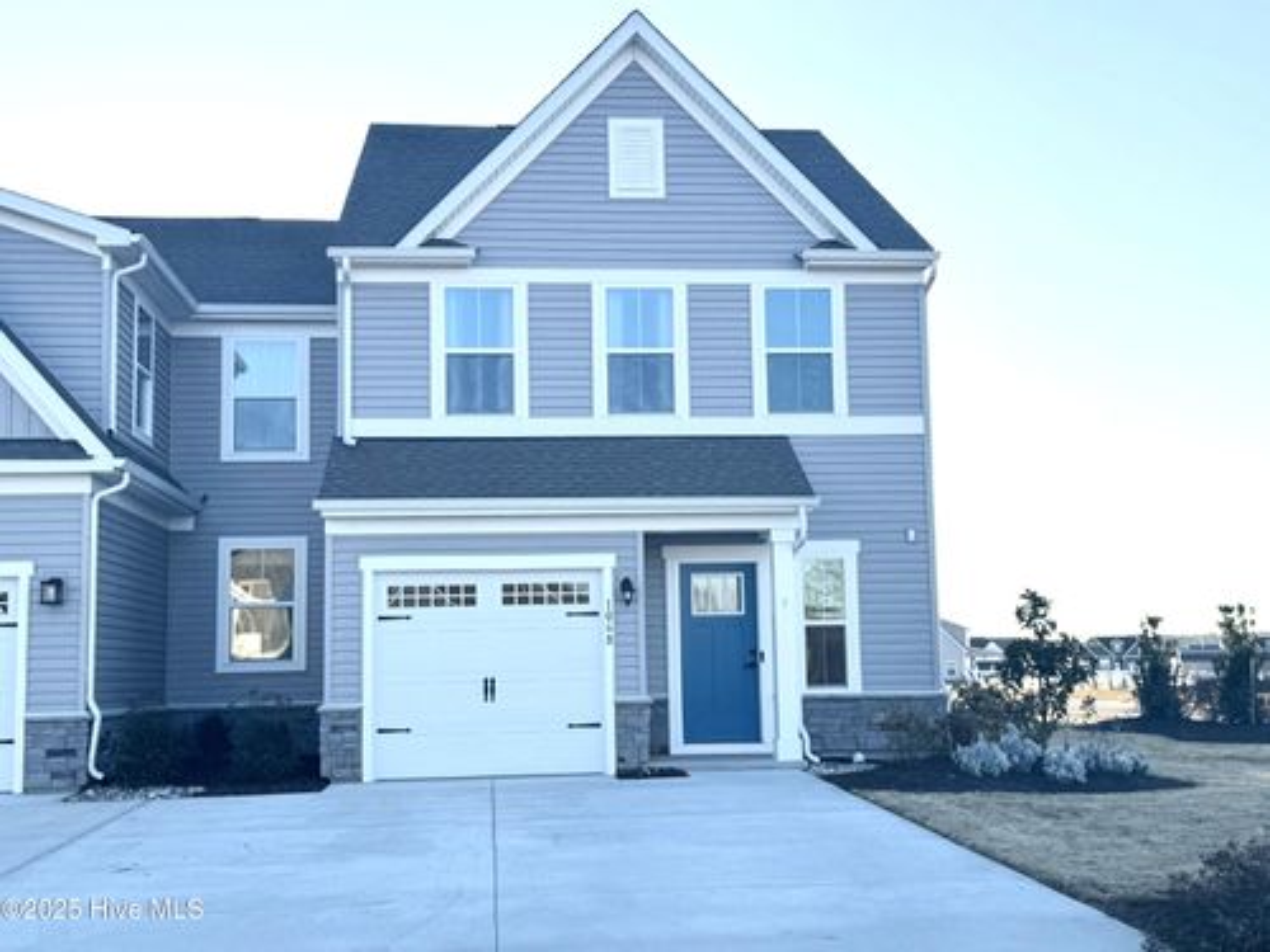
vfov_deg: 32.9
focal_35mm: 44
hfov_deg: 42.9
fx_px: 1614
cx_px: 635
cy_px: 476
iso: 80
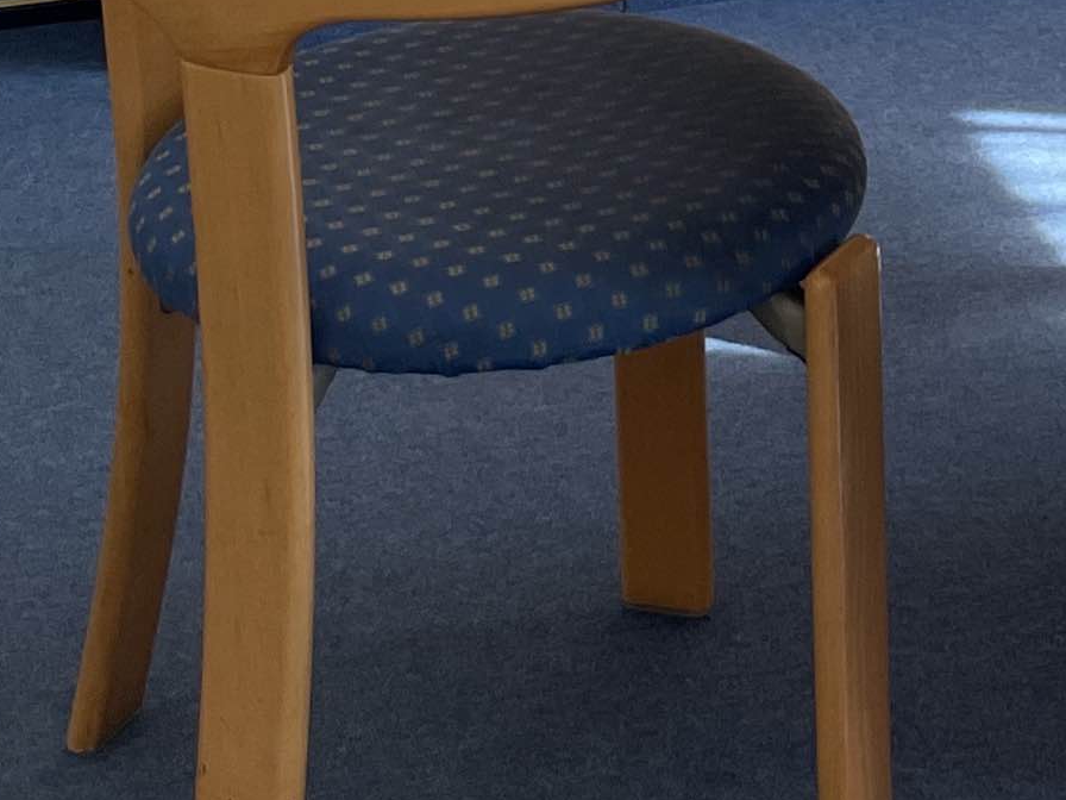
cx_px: 1219
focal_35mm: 117
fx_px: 3603
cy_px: -671
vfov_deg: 11.7
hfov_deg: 16.3
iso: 50
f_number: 1.6
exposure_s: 1/121
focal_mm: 4.2
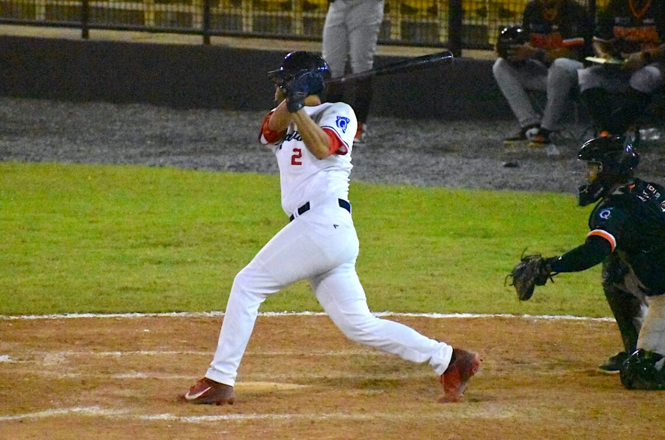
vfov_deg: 3.0
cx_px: 332
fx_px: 8292
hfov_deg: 4.6
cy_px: 220
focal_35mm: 450
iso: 25600
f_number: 6.3
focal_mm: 300
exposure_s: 1/1600
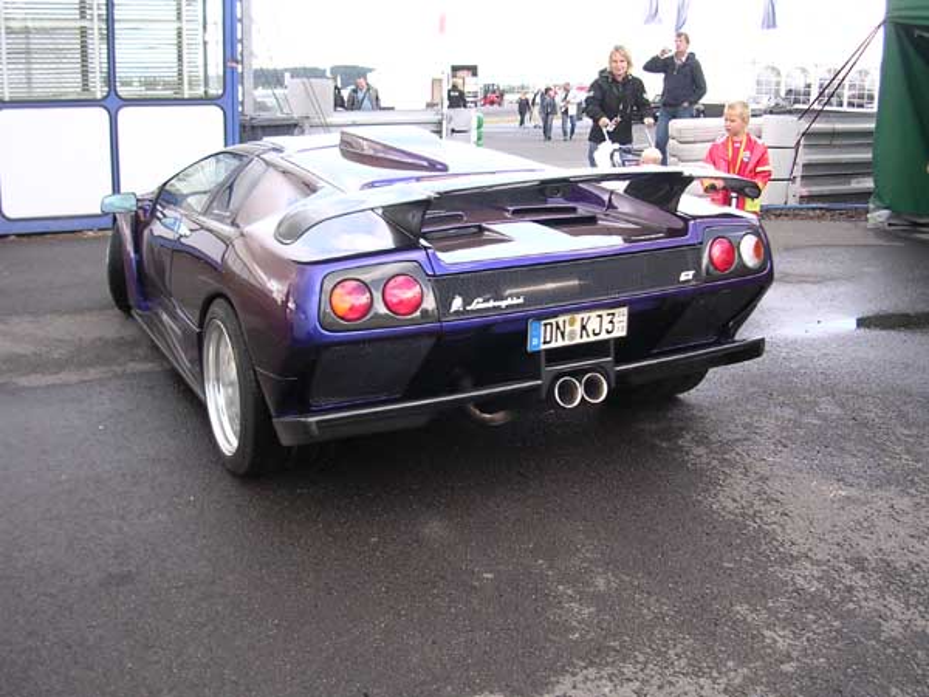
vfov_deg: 37.7
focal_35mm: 38
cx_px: 464
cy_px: 348
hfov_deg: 49.0
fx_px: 1020
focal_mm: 5.8
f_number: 2.8
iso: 100
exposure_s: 1/118
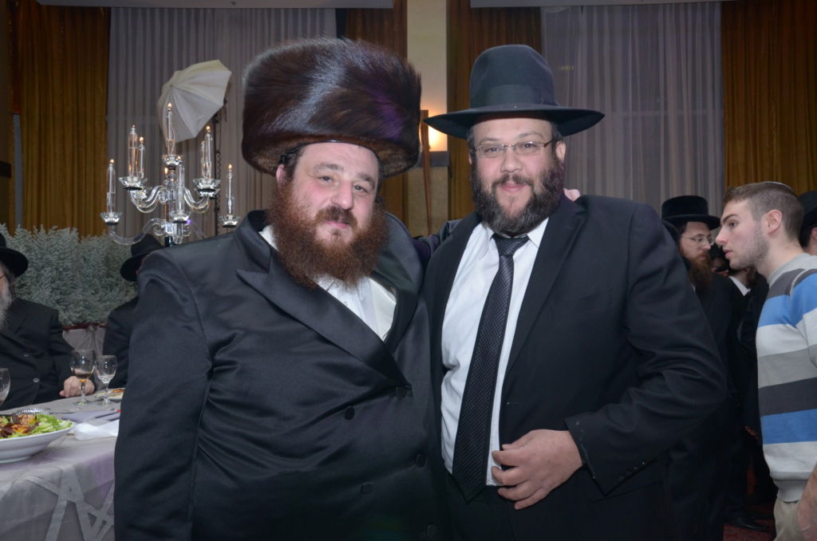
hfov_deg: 51.4
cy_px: 270
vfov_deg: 35.3
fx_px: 849
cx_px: 408
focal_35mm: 38
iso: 800
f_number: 5.6
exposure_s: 1/160
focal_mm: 25
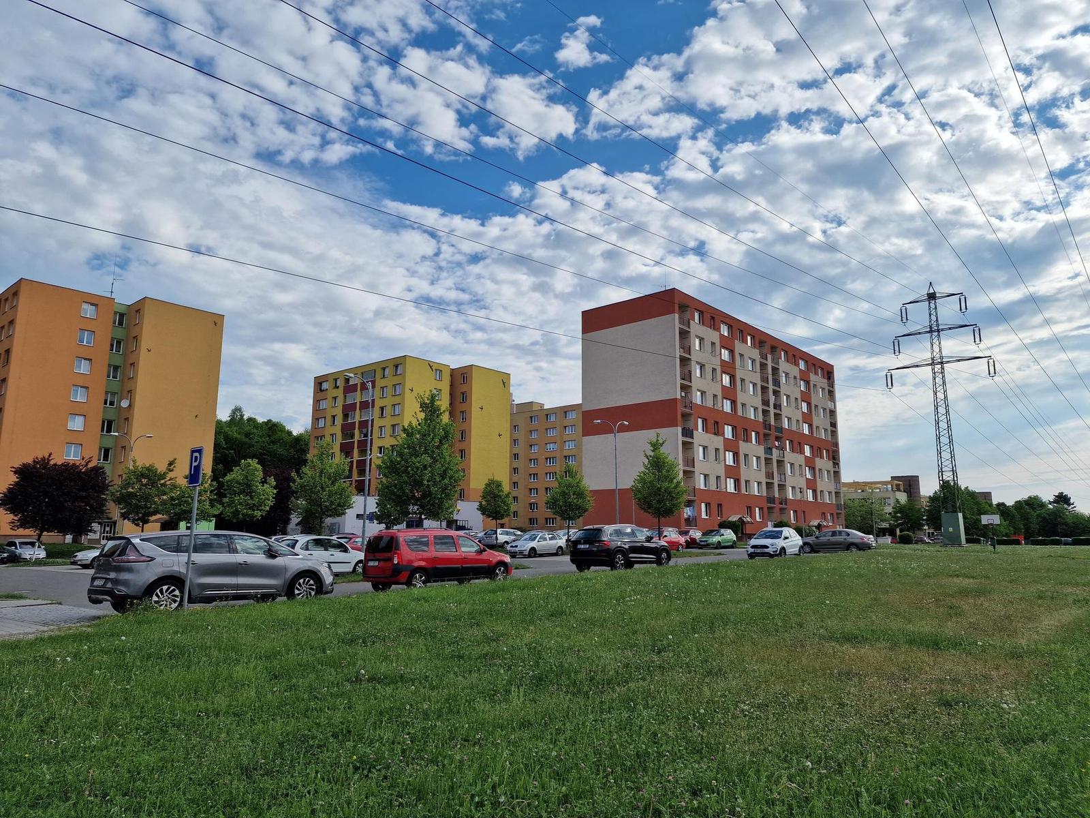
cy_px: 409
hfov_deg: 73.9
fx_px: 724
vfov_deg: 58.9
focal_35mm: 23
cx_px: 545
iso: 50
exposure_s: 1/1856
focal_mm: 6.4
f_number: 1.8
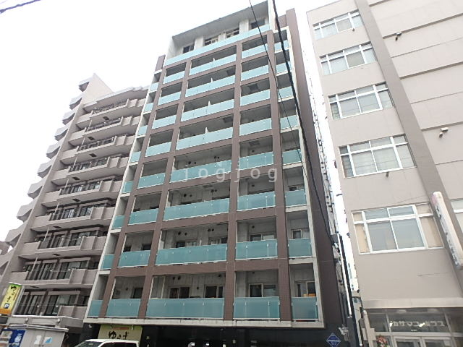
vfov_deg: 63.4
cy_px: 174
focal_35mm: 21
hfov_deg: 79.0
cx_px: 232
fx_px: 281
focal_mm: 3.7
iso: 125
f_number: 3.5
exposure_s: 1/60
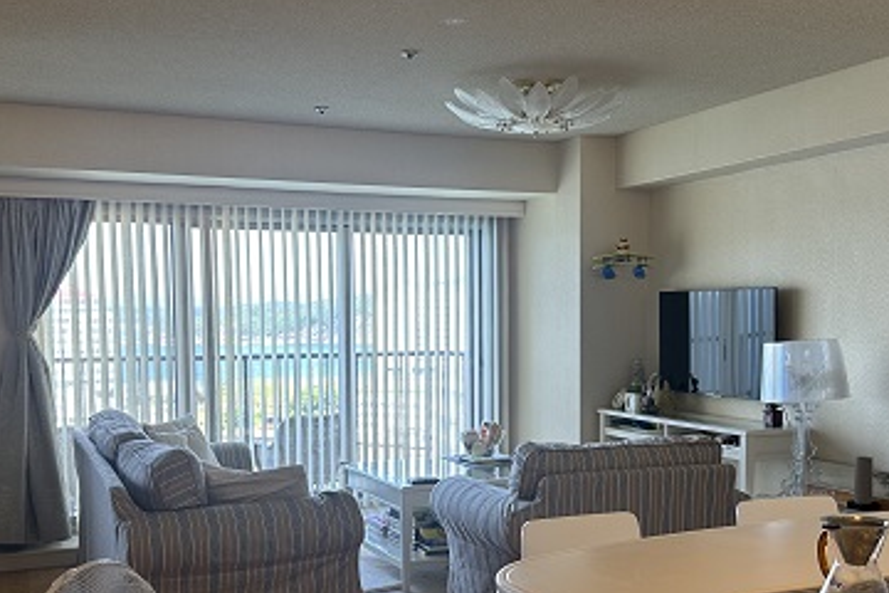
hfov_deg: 46.4
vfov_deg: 31.7
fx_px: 1037
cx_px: 468
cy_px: 378
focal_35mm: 42
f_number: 1.78
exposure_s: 1/166
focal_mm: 6.86
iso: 80
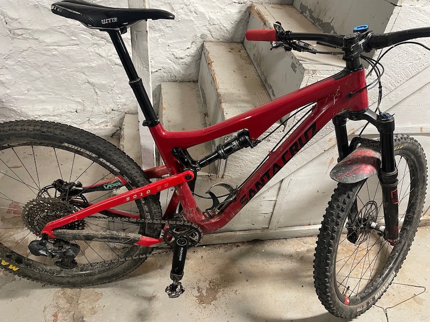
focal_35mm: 26
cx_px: 215
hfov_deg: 67.3
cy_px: 161
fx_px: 323
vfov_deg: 53.1
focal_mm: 4.2
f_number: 1.6
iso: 400
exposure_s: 1/60
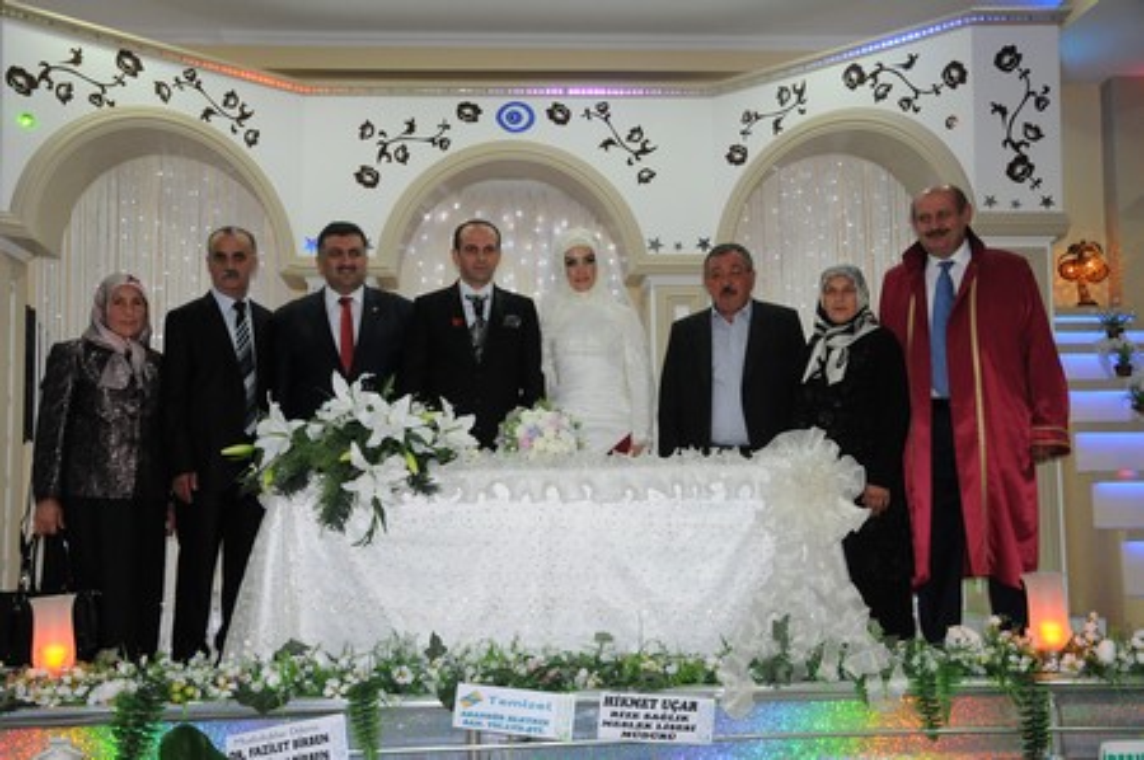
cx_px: 572
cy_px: 380
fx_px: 1238
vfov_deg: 34.1
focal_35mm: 39
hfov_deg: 49.6
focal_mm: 26
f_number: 5.6
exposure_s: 1/60
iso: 1250
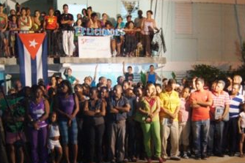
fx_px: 225
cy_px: 69
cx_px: 98
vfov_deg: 39.9
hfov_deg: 56.8
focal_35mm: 33
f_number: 3.5
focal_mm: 18
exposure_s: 1/40
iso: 1600
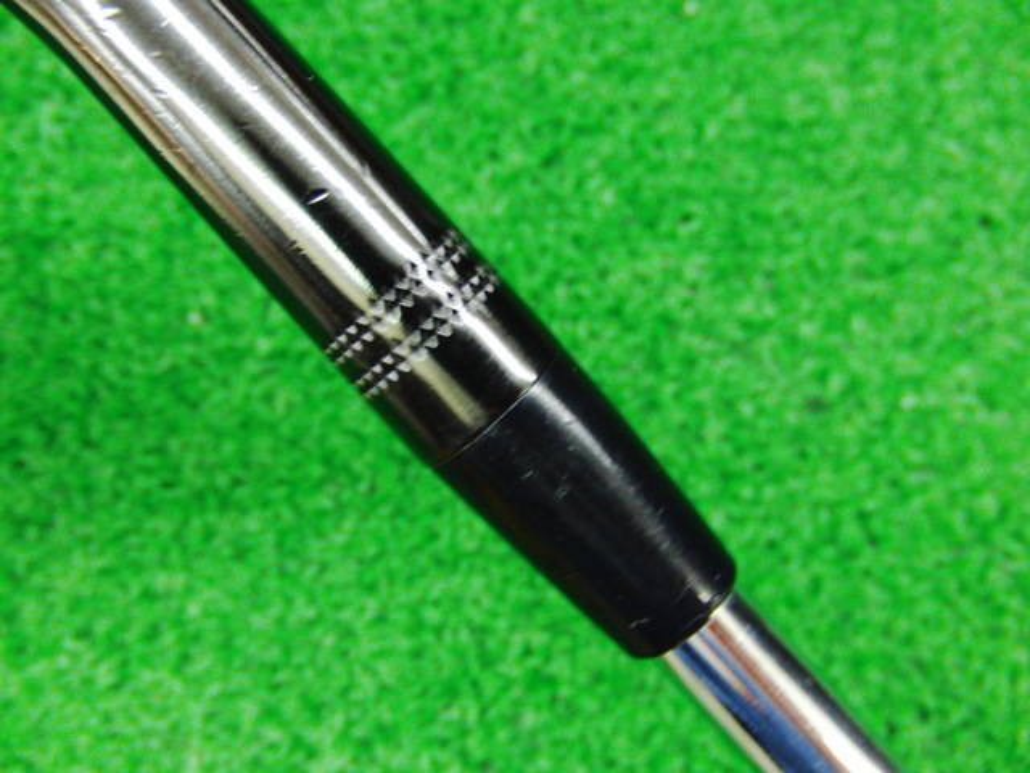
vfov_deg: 38.7
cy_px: 386
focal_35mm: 37
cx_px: 515
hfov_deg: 50.1
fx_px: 1101
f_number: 3.6
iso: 400
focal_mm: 6.42
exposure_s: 1/20
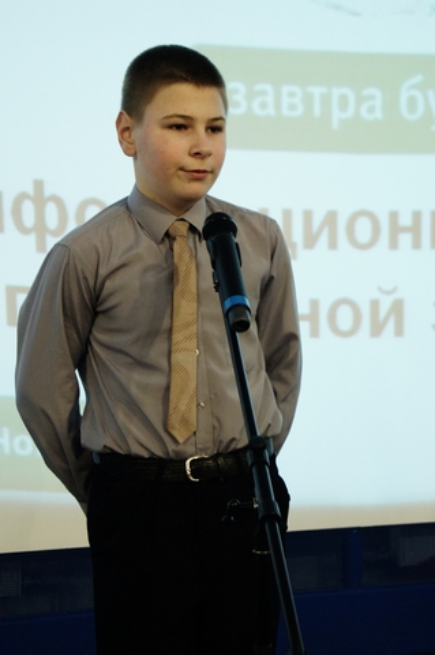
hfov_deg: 16.5
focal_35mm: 82
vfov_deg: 24.6
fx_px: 1498
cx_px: 218
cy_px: 328
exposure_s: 1/20
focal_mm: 55
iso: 1600
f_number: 5.6
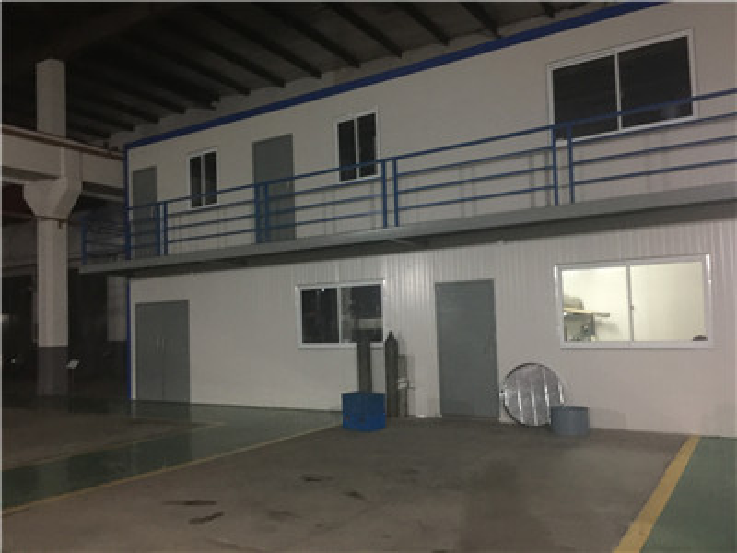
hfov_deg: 61.7
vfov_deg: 48.2
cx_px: 368
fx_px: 617
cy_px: 276
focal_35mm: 29
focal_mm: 4.15
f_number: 2.2
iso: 125
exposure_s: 1/4
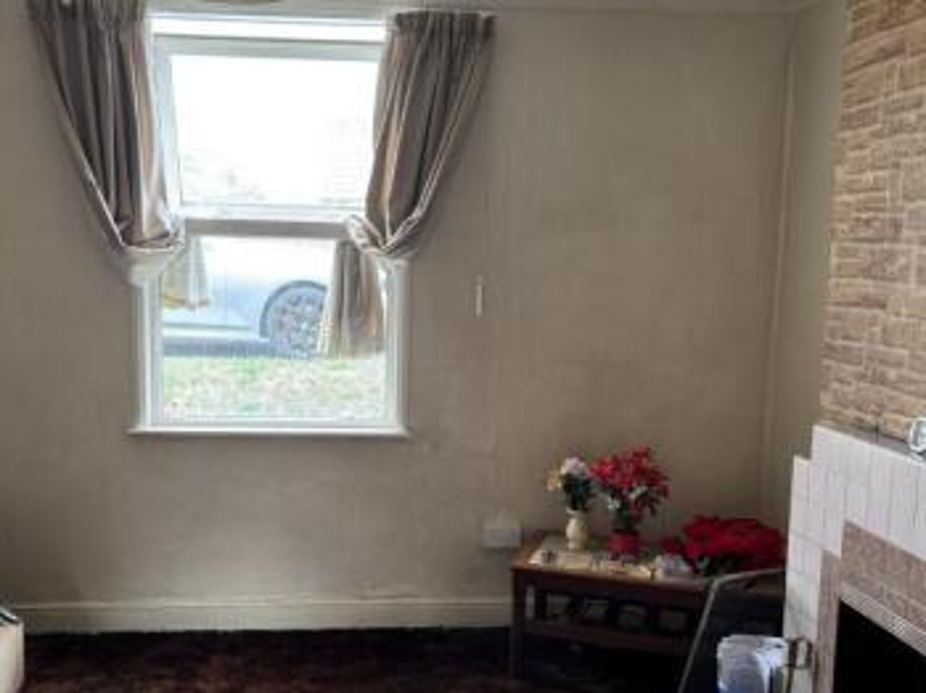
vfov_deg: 35.9
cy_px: 387
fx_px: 1069
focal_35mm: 40
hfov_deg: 46.6
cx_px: 385
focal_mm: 6.76
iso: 200
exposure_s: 1/107
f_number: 1.78
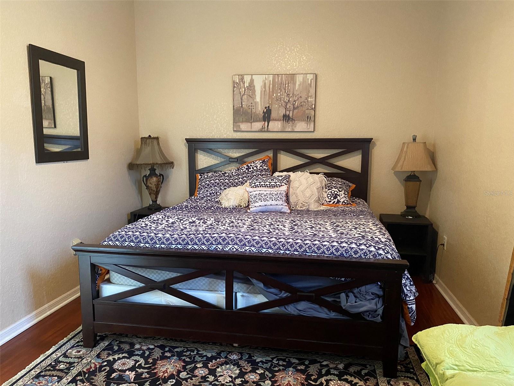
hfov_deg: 67.3
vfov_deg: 53.1
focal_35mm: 26
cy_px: 193
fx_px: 386
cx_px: 257
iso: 640
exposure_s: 1/40
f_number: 1.8
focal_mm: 4.25
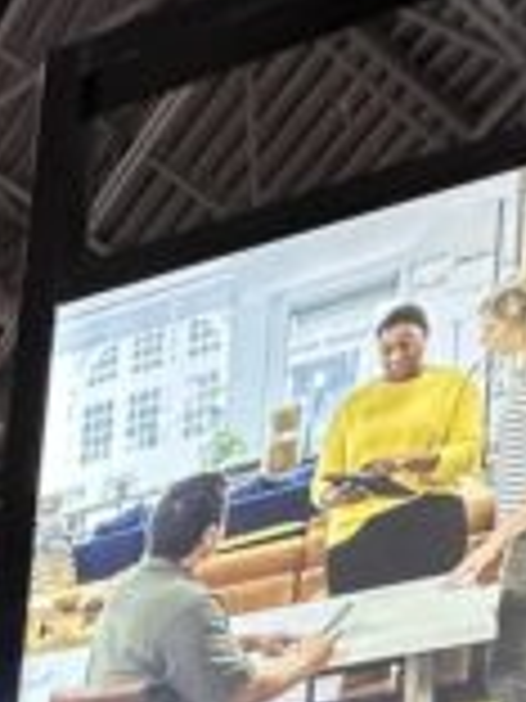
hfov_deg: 21.3
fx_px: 1398
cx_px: 211
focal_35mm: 69
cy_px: 1323
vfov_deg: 19.5
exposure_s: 1/60
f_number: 2.2
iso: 250
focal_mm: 2.22
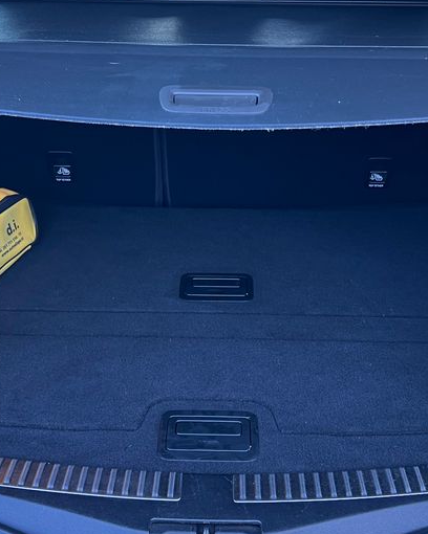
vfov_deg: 36.6
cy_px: 221
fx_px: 808
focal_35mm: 51
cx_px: 219
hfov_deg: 29.7
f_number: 1.5
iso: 125
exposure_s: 1/66
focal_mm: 5.7
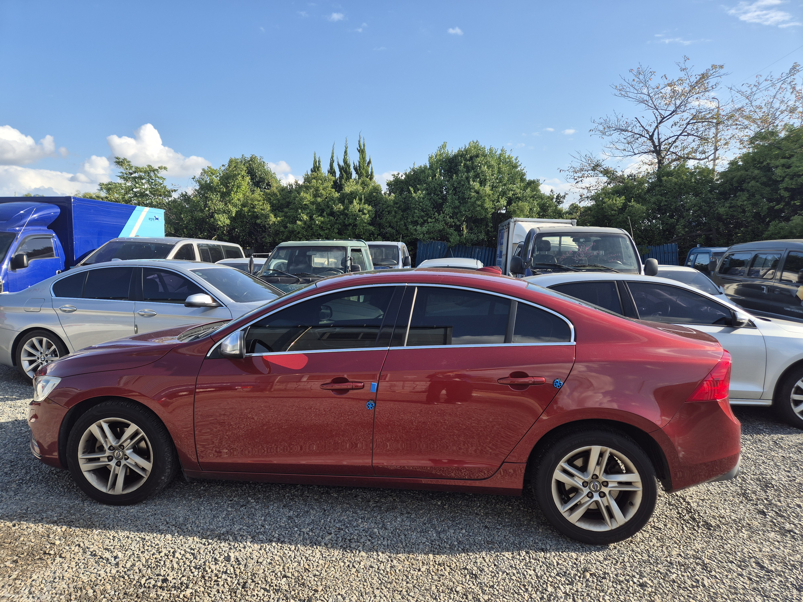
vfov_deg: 58.9
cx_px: 402
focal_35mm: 23
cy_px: 301
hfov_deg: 73.9
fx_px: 534
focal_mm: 5.4
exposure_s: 1/1172
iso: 25
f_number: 1.8
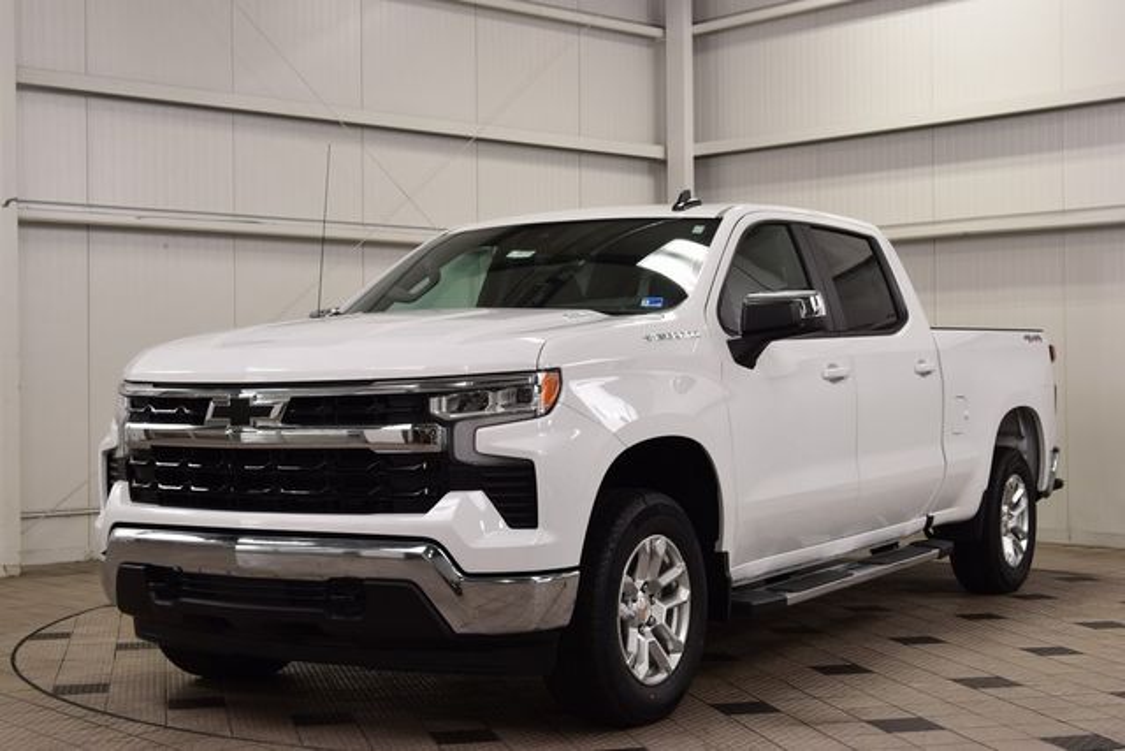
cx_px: 562
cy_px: 376
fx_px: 1688
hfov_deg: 36.9
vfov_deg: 25.1
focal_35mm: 54
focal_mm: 36
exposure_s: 1/40
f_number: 7.1
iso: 400
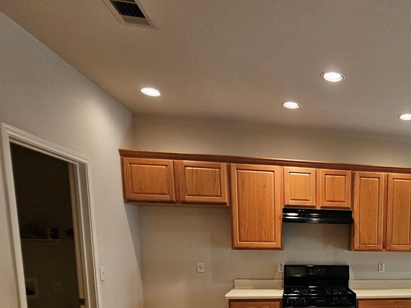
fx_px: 332
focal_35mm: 28
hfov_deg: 54.7
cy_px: 291
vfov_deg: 44.2
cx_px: 374
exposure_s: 1/60
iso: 125
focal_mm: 2.2
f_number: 2.2
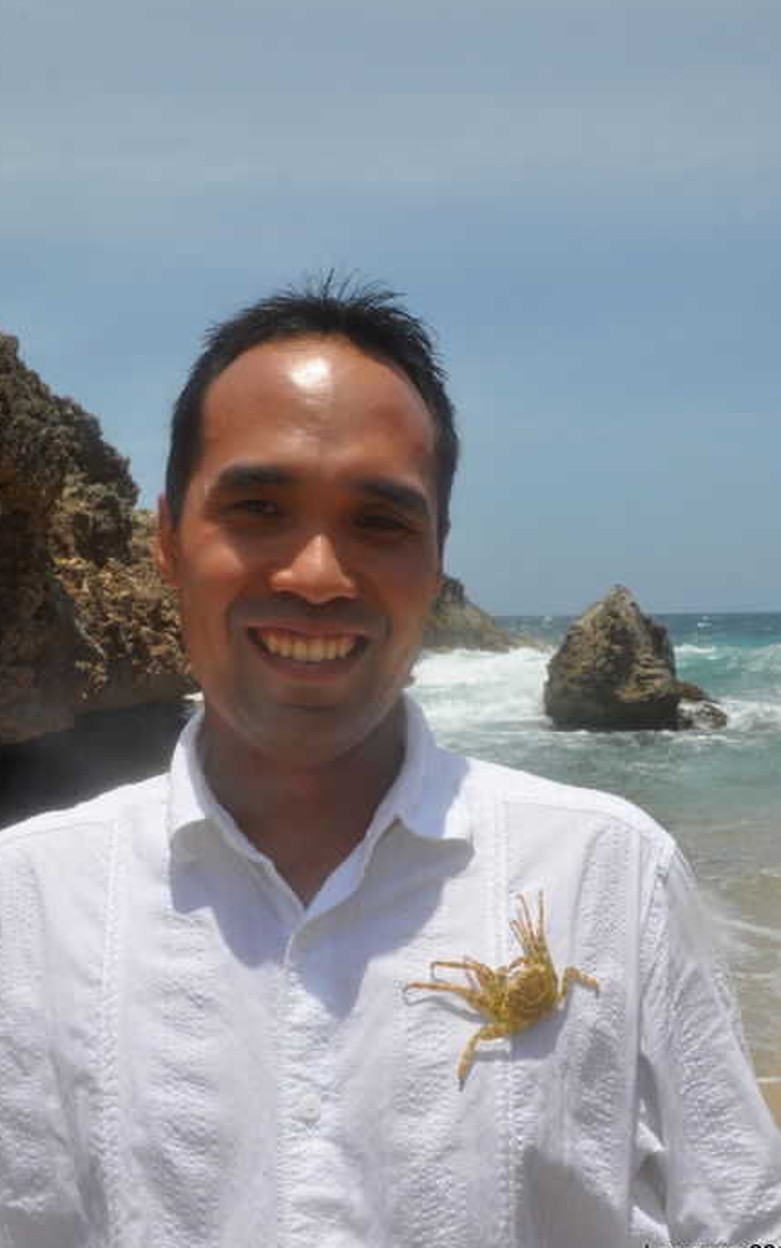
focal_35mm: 42
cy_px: 614
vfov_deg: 47.6
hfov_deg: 30.9
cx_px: 381
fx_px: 1414
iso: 640
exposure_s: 1/400
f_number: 20
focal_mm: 25
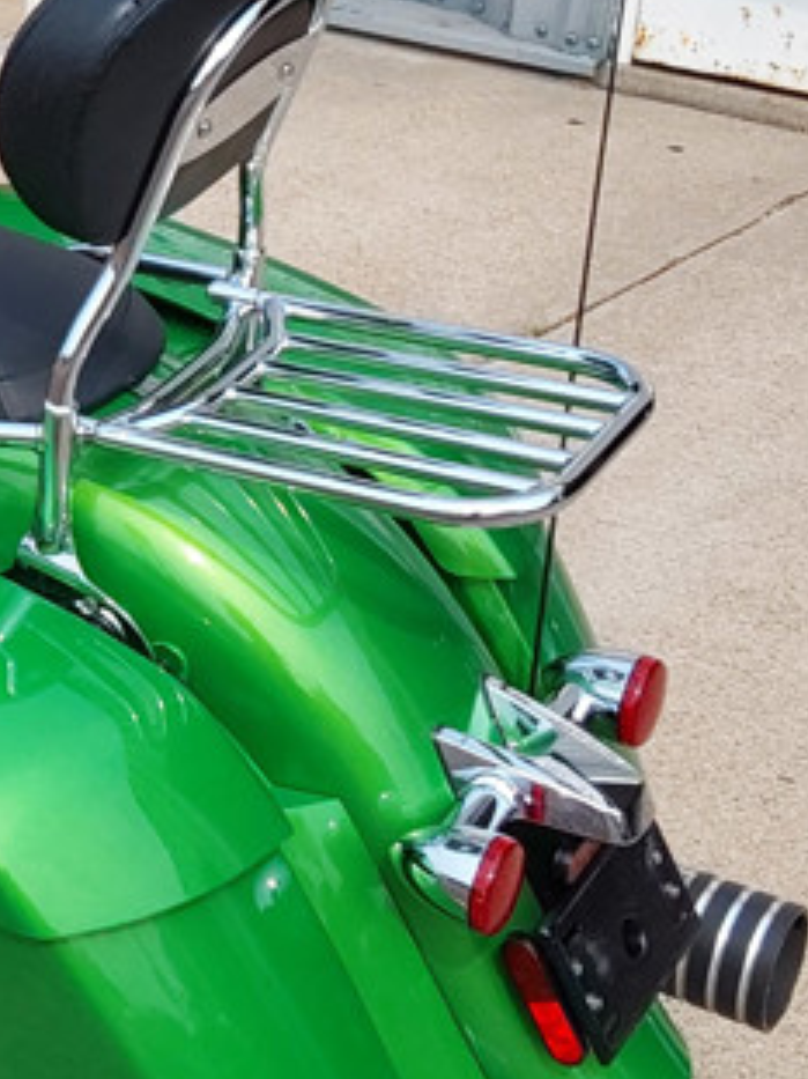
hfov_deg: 14.2
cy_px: 337
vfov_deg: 20.4
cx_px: -463
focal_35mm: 96
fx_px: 2990
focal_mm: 2.91
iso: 50
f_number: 1.9
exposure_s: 1/1380
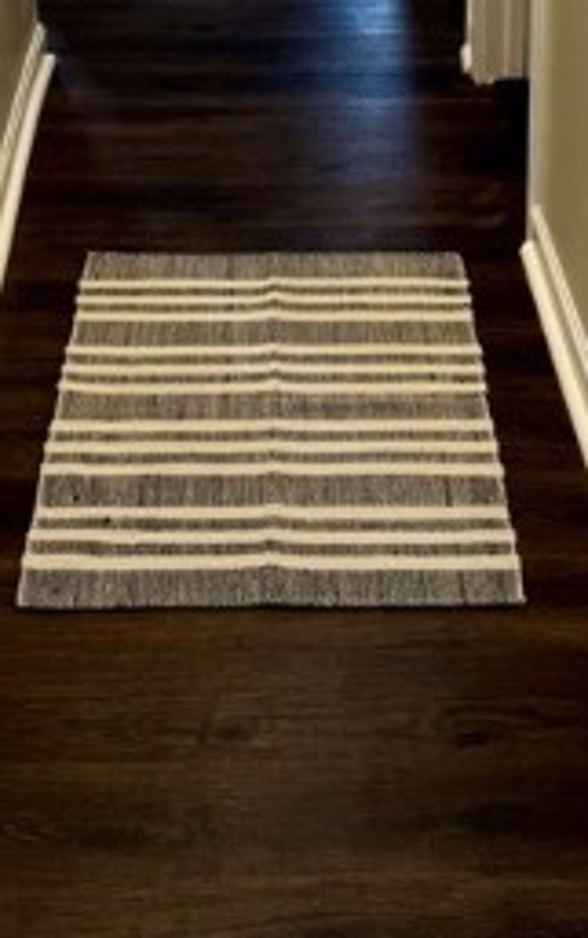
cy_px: -146
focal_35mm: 76
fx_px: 1945
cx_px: 259
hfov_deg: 17.2
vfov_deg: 24.8
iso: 80
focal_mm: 6.76
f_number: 1.78
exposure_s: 1/120
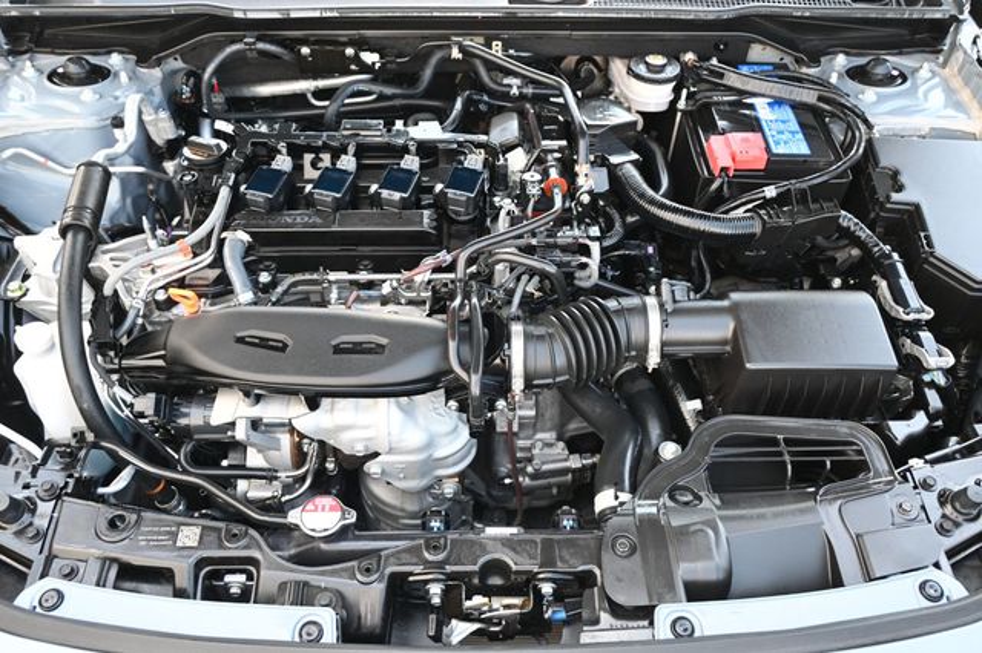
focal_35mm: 30
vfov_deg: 43.6
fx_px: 818
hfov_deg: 62.0
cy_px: 326
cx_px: 491
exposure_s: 1/125
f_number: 3.8
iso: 640
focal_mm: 20
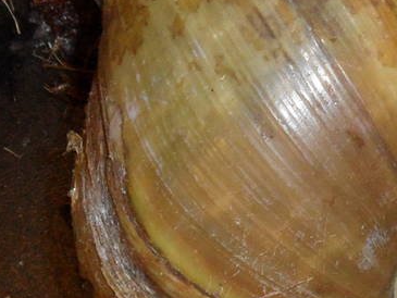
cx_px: 623
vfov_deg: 5.7
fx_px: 3017
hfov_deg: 7.4
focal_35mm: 263
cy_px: 161
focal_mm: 10.3
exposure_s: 1/45
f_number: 4
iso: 200
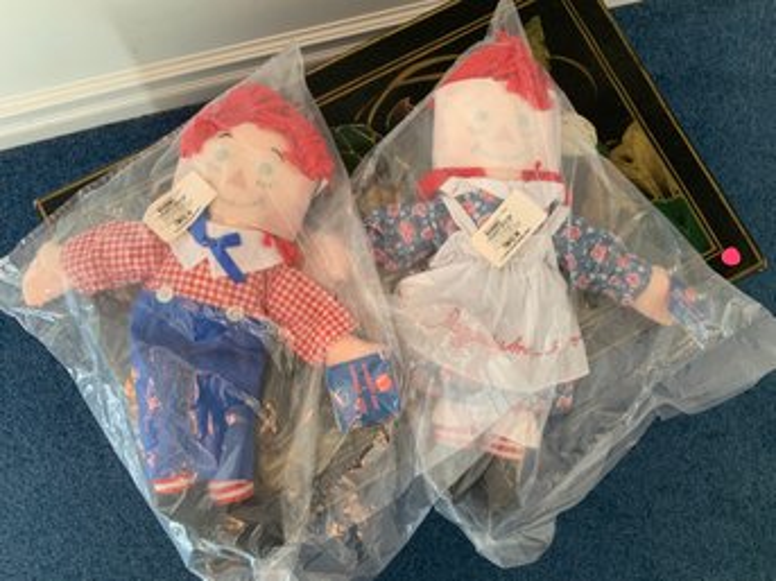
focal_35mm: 29
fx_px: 650
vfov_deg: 48.2
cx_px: 388
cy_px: 290
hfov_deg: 61.7
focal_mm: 3
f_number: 1.8
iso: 125
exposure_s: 1/60
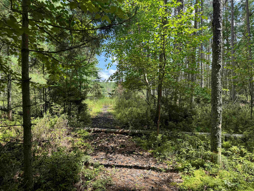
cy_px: 96
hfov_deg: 71.6
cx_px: 127
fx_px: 176
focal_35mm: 24
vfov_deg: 56.8
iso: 80
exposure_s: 1/747
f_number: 1.78
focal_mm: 6.76
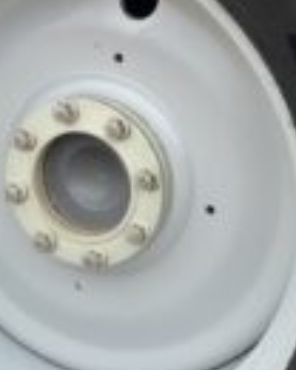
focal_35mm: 139
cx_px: 231
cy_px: 162
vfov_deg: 13.9
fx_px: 1522
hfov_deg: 11.1
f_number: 1.8
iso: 64
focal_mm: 3
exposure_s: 1/115
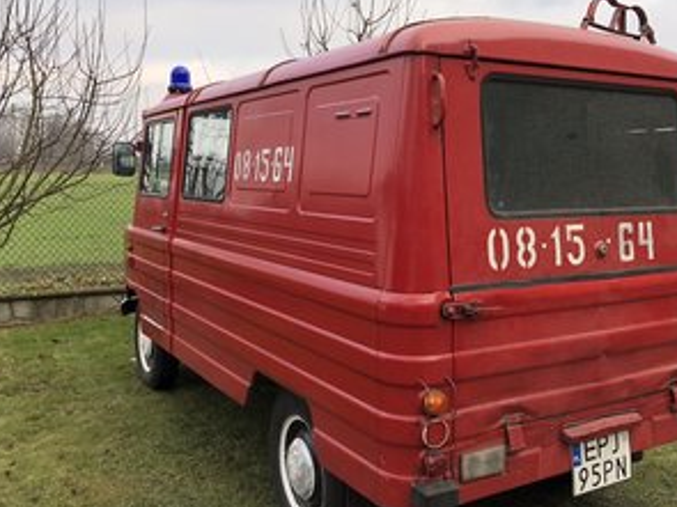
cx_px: 422
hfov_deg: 48.5
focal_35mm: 38
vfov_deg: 37.7
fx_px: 743
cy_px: 243
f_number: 1.8
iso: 20
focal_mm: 3.99
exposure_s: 1/251
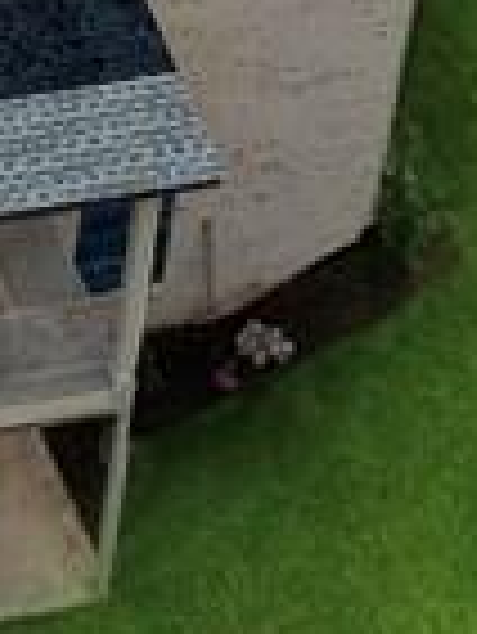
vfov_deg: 11.0
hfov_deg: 8.2
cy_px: -261
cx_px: -441
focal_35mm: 174
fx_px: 3192
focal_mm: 12.29
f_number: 2.8
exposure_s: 1/1250
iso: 110
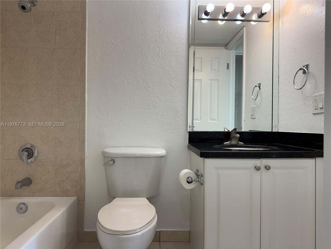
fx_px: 229
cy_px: 124
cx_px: 166
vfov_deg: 56.8
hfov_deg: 71.6
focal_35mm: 24
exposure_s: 1/210
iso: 64
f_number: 1.78
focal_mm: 6.76
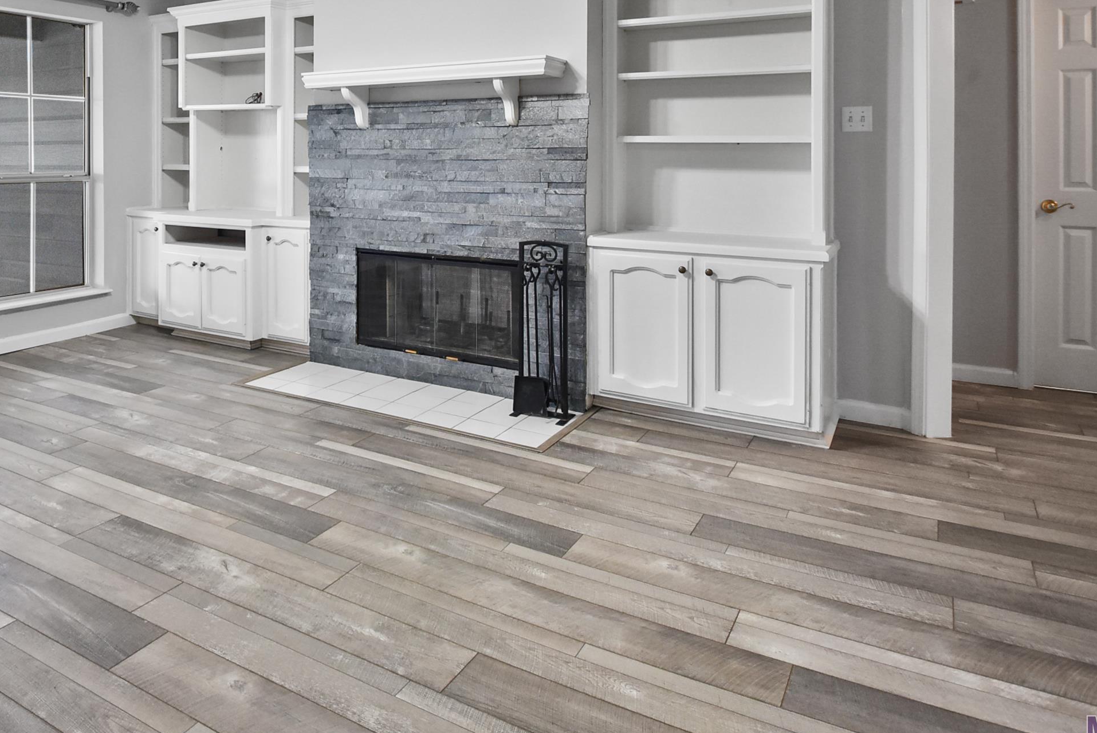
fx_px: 786
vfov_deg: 48.0
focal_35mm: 26
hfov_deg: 66.7
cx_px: 315
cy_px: 176
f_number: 3.5
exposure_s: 1/40
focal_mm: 11
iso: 1000
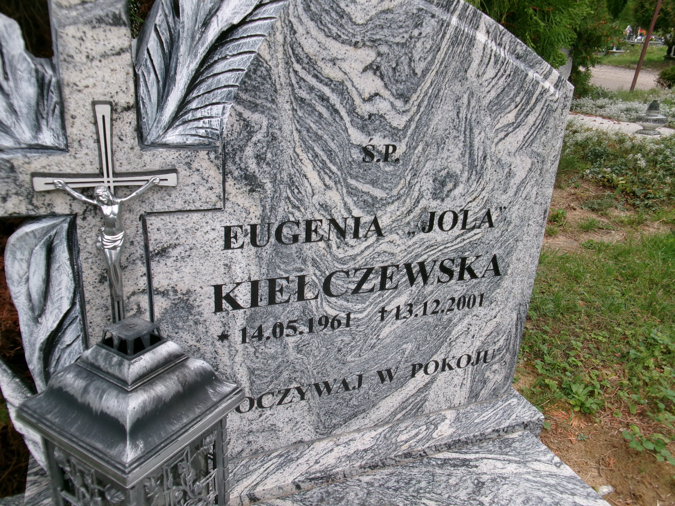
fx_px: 546
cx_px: 338
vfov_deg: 49.7
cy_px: 253
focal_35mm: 28
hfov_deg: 63.4
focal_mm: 5.1
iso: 100
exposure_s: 1/200
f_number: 3.9
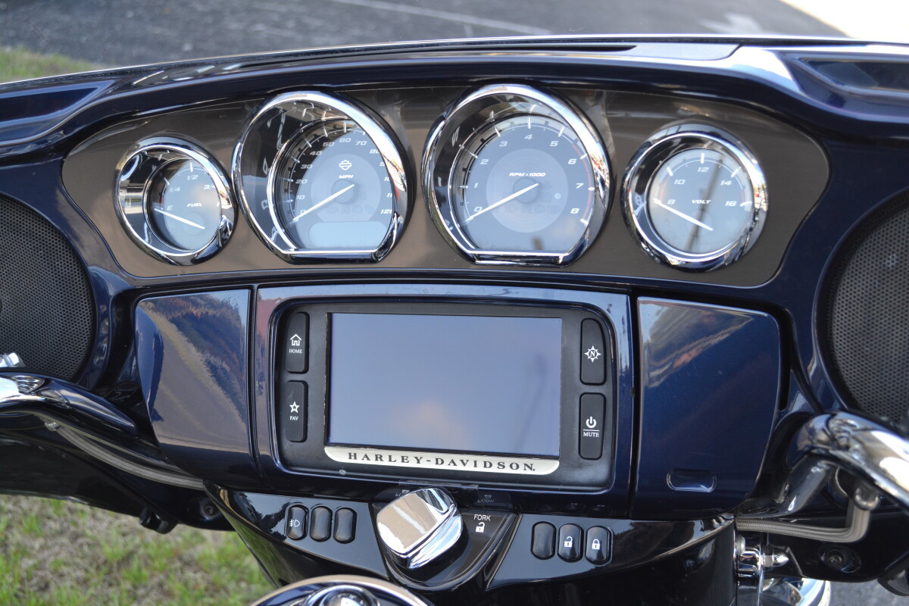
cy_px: 303
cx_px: 454
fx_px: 1060
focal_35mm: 42
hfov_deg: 46.4
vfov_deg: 31.9
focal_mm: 28
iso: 280
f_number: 5.6
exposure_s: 1/125
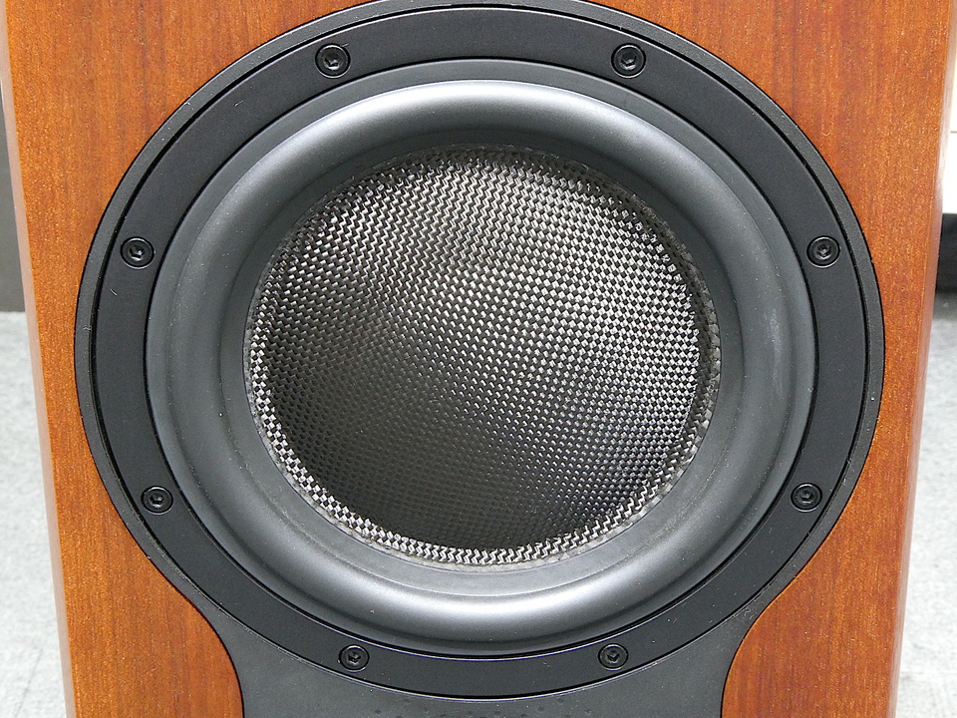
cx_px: 478
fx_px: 2046
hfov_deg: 26.3
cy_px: 359
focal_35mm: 74
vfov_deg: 19.9
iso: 400
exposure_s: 2
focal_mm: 13.2
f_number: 8
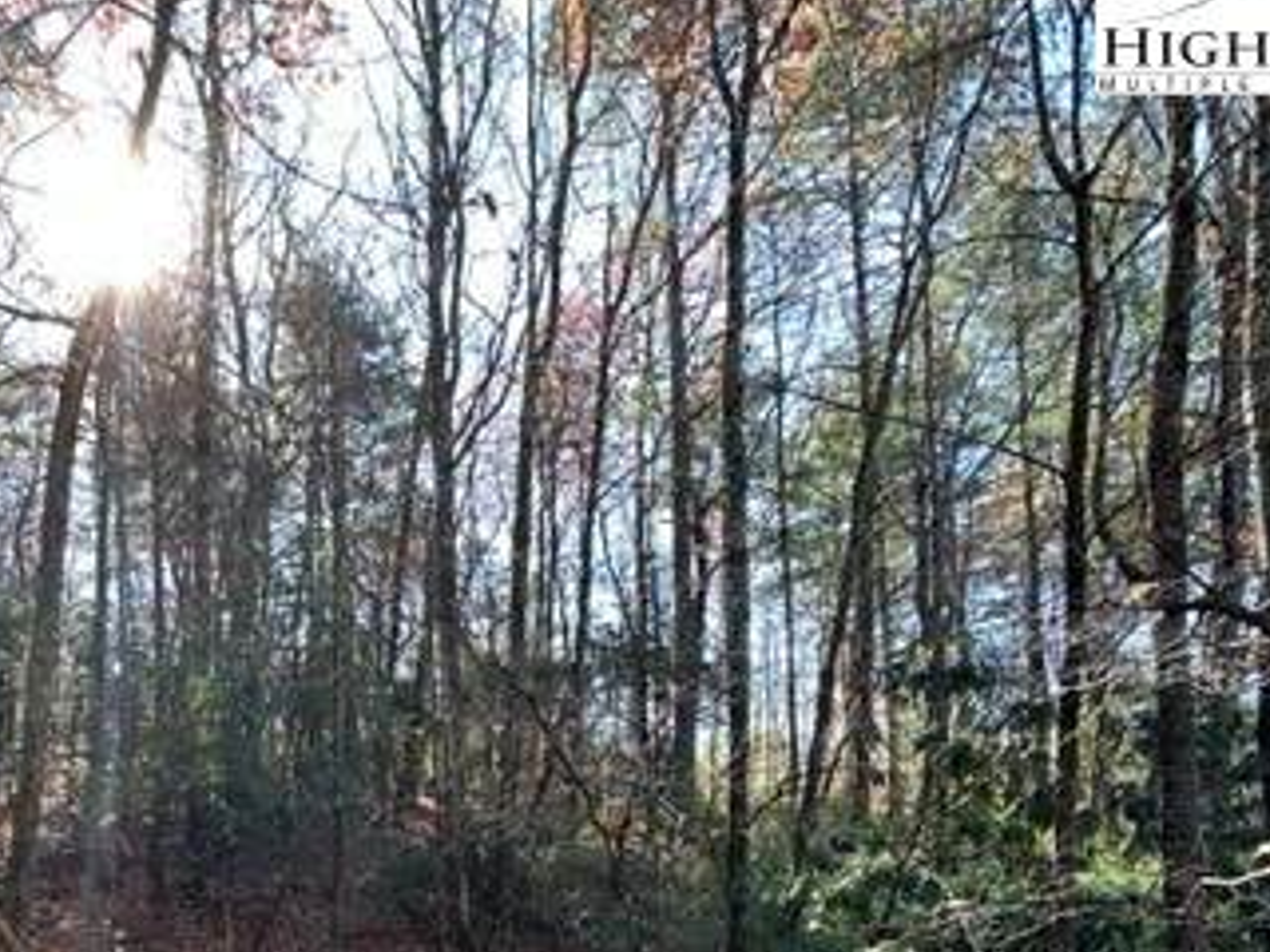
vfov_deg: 43.6
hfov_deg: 60.3
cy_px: 920
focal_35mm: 28
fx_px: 1027
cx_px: 333
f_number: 2.2
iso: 50
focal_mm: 2.22
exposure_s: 1/99
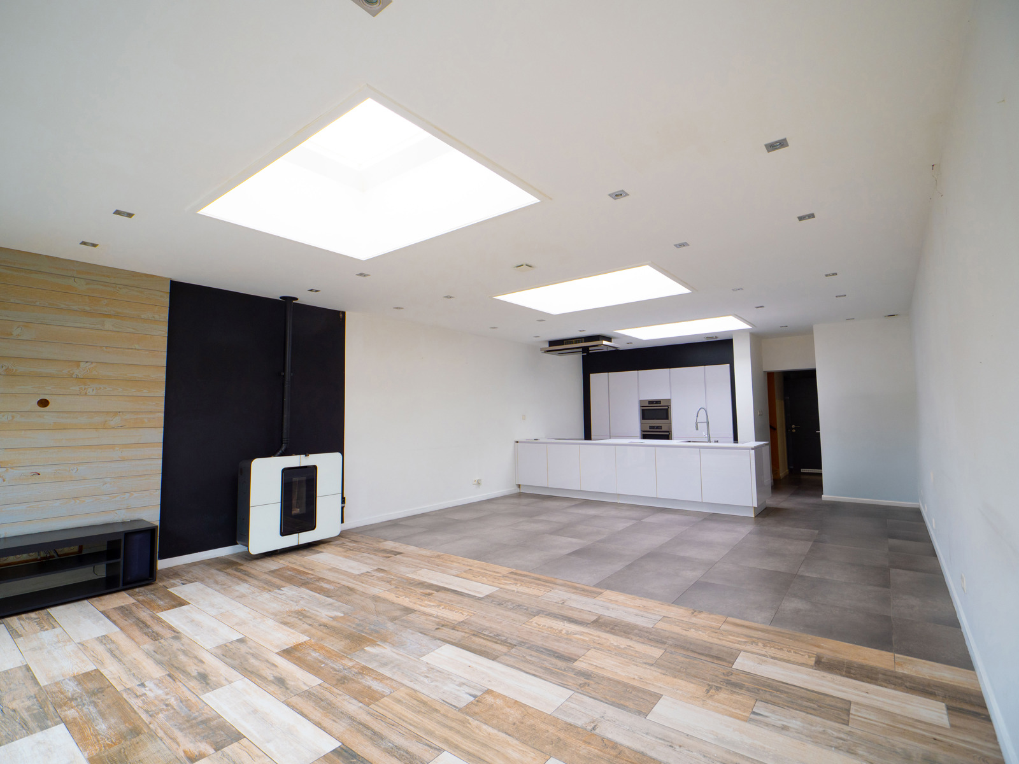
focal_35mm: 16
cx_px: 510
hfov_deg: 94.5
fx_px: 471
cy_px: 382
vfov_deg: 78.1
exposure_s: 1/60
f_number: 4
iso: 200
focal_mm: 8
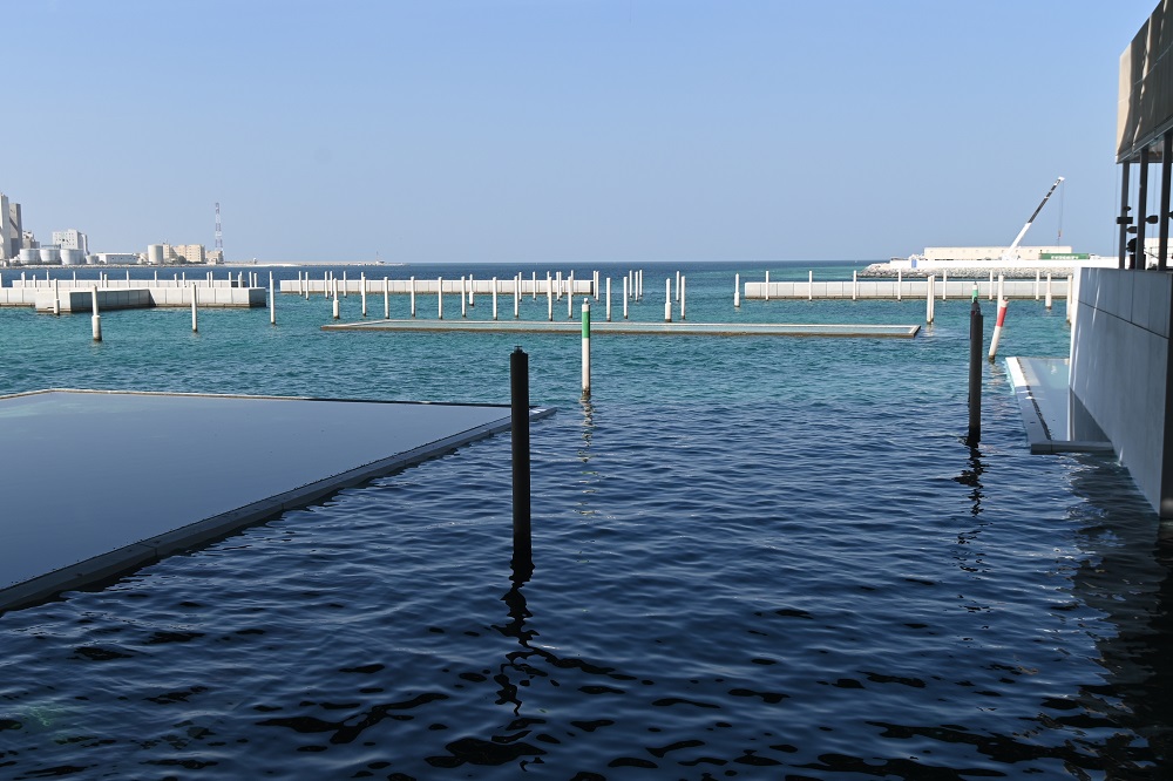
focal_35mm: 36
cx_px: 586
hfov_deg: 53.1
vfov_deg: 36.8
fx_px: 1173
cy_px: 390
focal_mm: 24
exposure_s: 1/400
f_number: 7.1
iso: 100
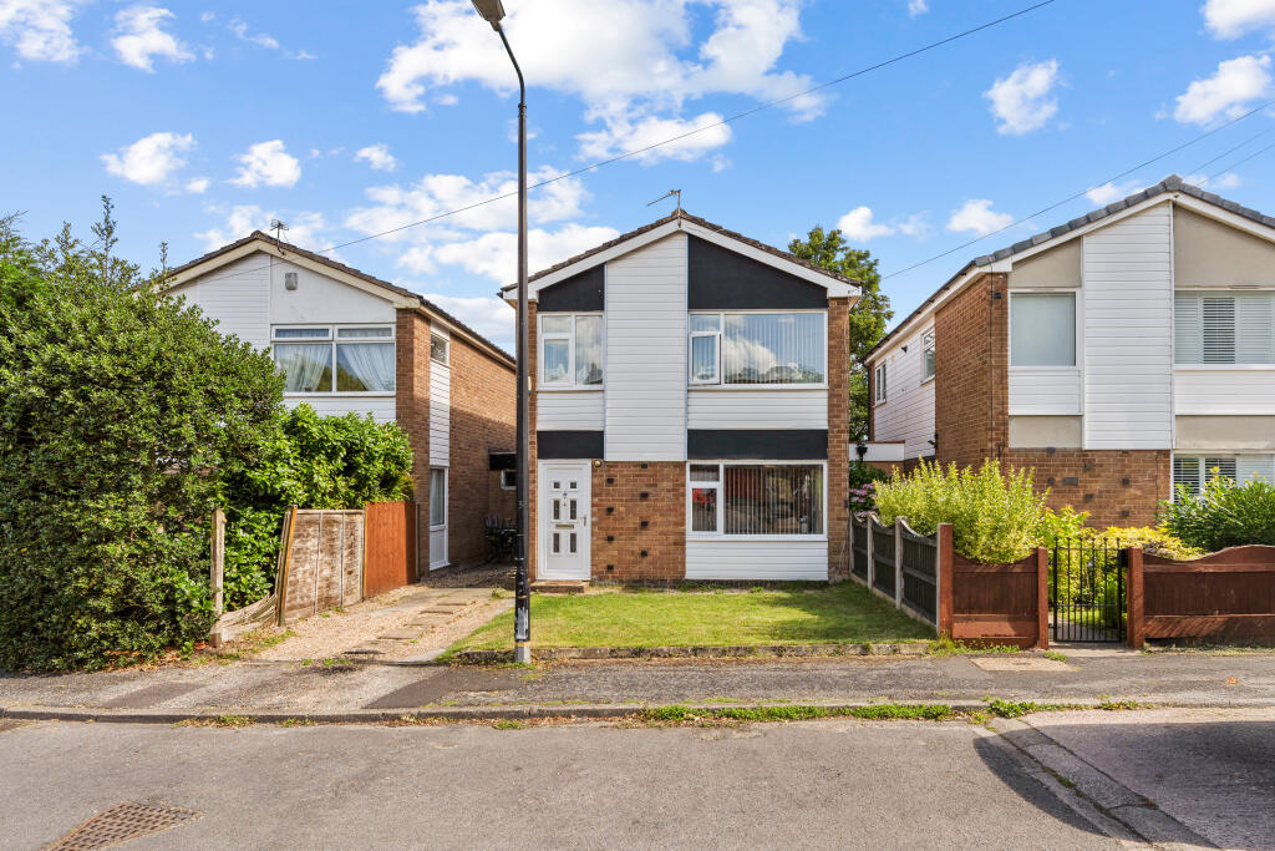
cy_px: 426
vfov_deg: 73.8
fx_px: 567
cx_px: 638
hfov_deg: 96.7
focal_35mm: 16
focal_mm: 16
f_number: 8
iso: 400
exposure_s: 1/2
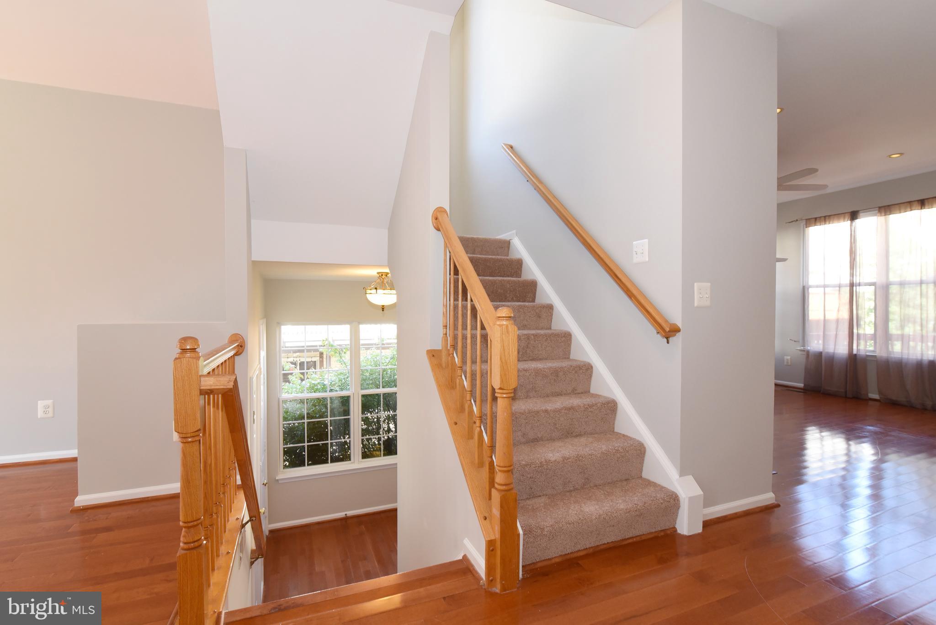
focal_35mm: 16
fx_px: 416
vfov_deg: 73.8
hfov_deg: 96.7
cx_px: 468
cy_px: 312
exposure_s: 1/80
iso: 1250
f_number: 6.3
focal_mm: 16
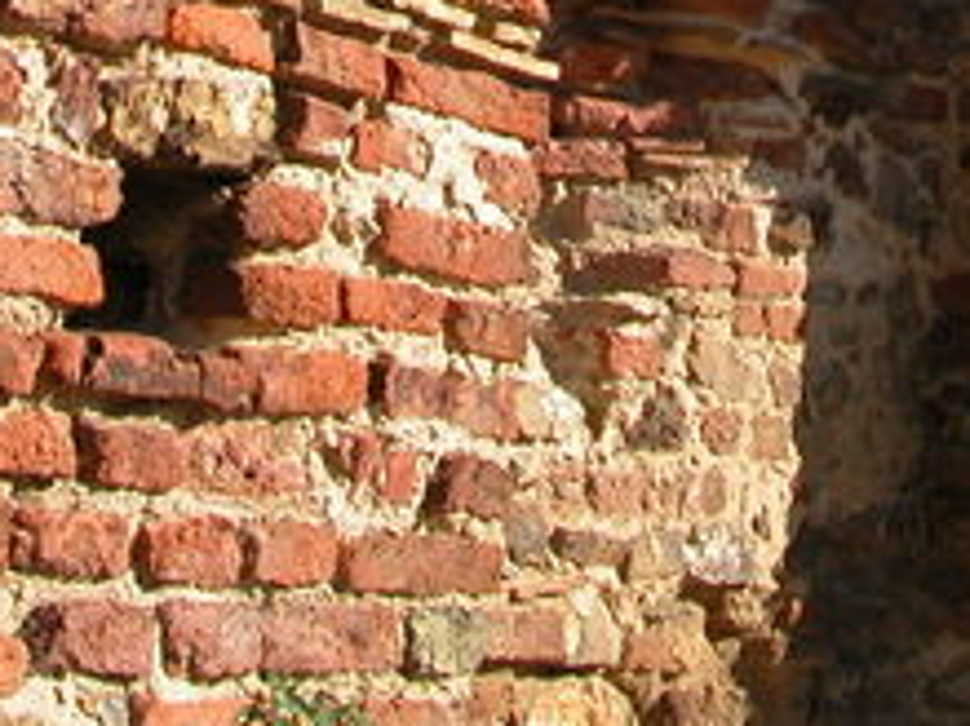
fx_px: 3585
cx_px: 771
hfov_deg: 15.3
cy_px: -487
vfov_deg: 11.0
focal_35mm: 128
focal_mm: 8.9
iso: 100
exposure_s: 1/277
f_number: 5.6
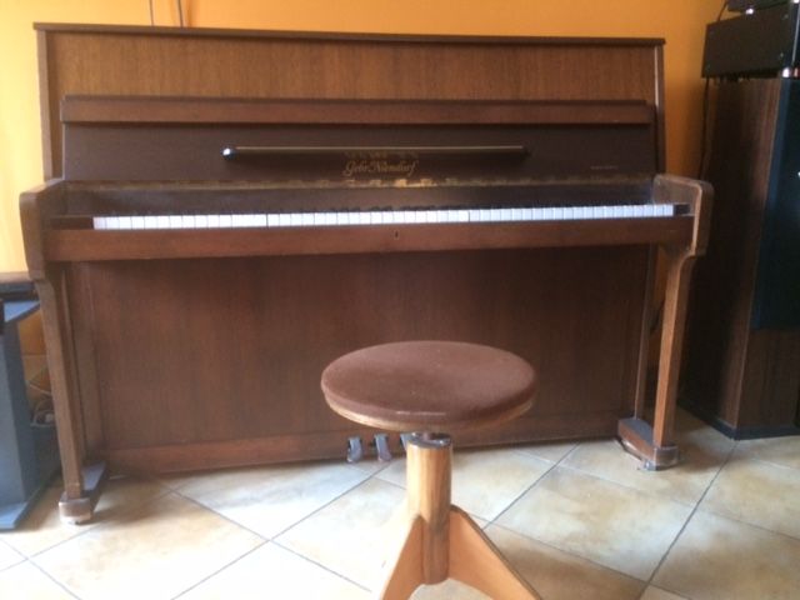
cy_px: 300
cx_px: 400
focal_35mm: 29
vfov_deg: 48.2
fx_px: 670
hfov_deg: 61.7
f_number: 2.2
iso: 320
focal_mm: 4.15
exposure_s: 1/25
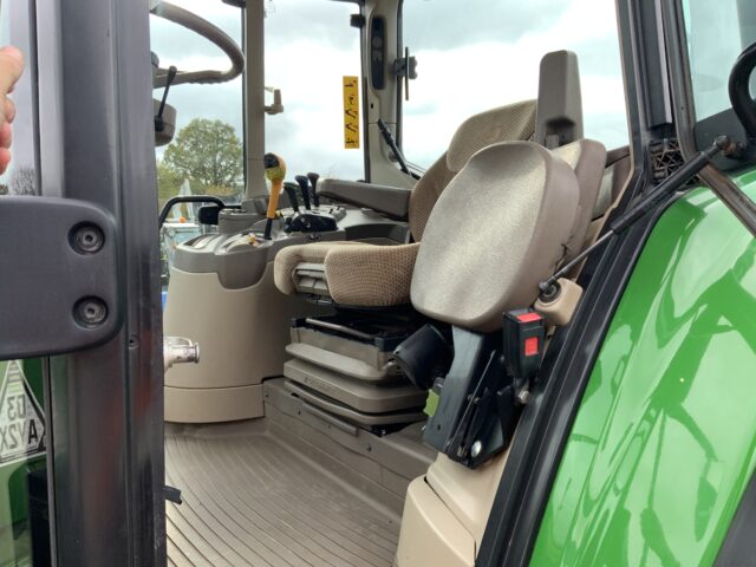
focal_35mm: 29
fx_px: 633
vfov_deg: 48.2
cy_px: 284
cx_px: 378
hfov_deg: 61.7
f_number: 1.8
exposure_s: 1/122
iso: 25
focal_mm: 3
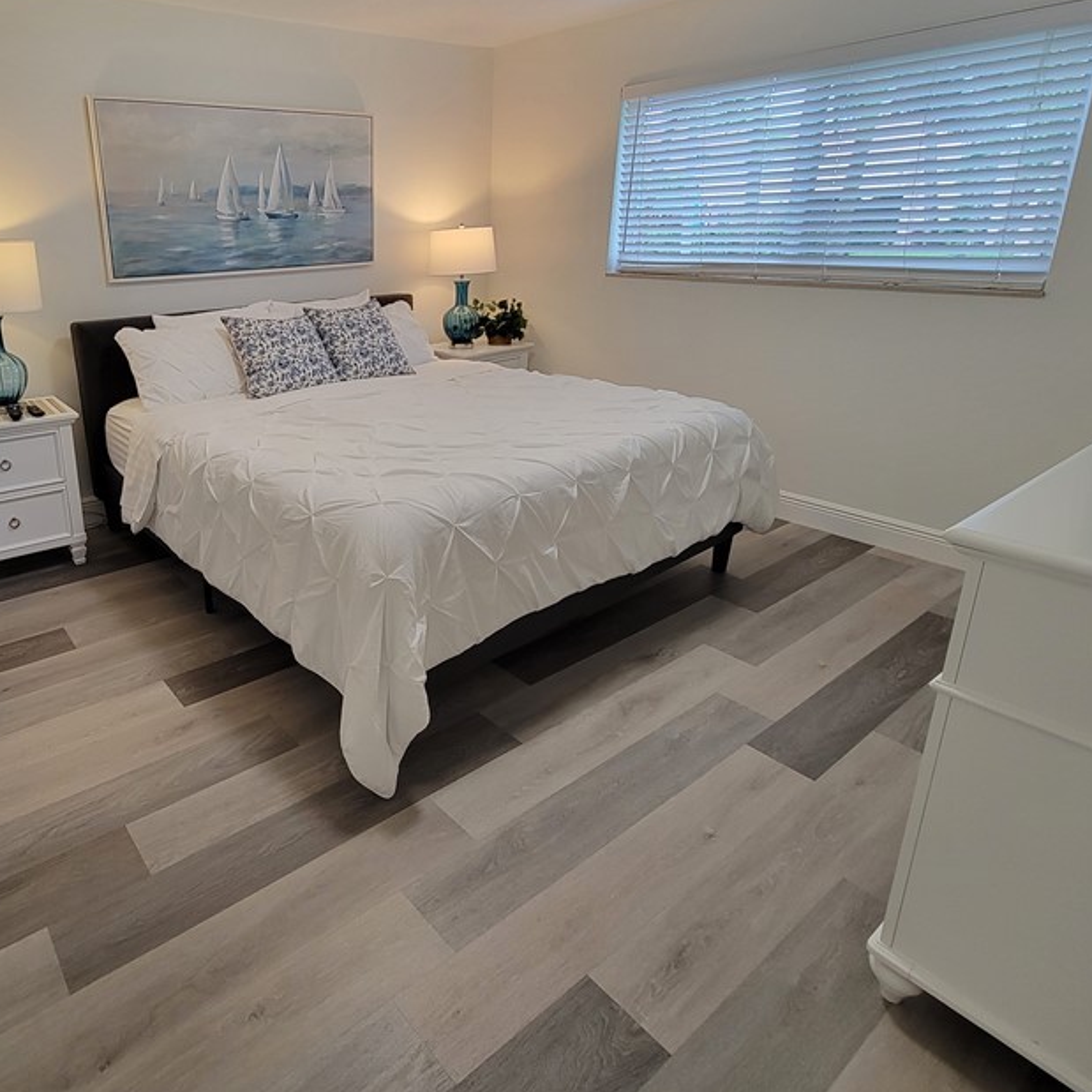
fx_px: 678
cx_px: 339
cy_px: 432
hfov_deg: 74.5
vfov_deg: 76.7
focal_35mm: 19
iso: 125
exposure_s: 1/60
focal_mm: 2.2
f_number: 2.2
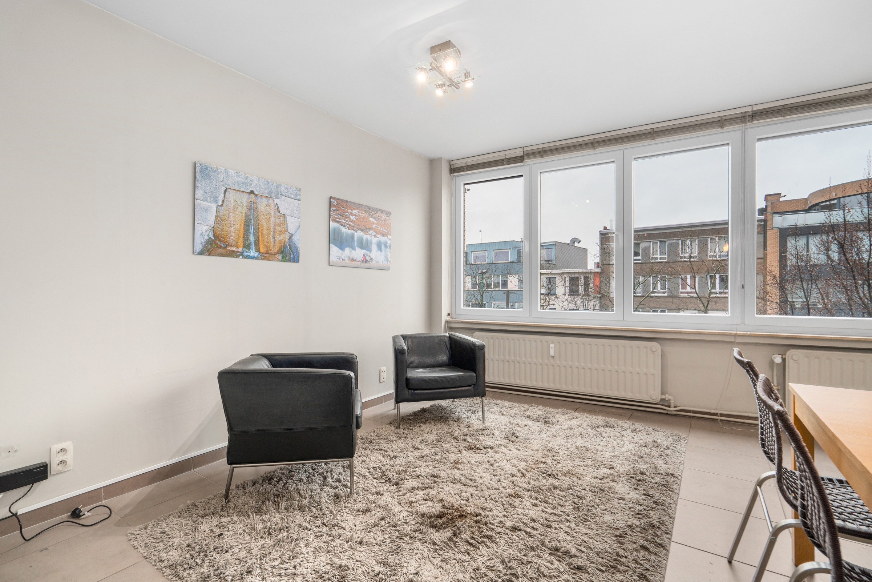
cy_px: 291
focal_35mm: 16
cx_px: 436
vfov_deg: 73.8
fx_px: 388
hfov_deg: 96.7
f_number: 11
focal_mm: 16
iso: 250
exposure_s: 1.3
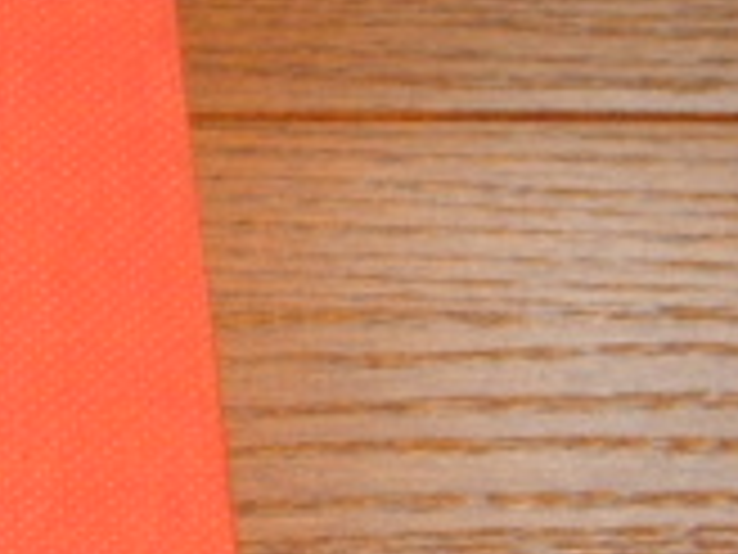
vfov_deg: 9.2
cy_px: 626
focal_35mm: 160
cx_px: -572
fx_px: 3411
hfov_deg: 11.5
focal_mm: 7.5
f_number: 3.8
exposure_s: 1/8
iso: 320
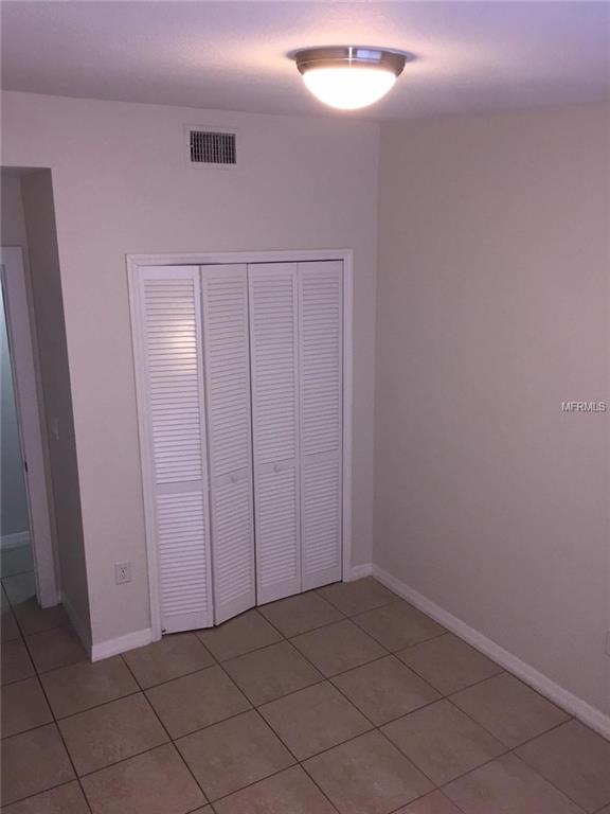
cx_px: 305
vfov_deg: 61.7
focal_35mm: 29
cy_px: 407
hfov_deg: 48.2
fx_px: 681
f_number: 2.2
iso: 125
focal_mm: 4.15
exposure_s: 1/30
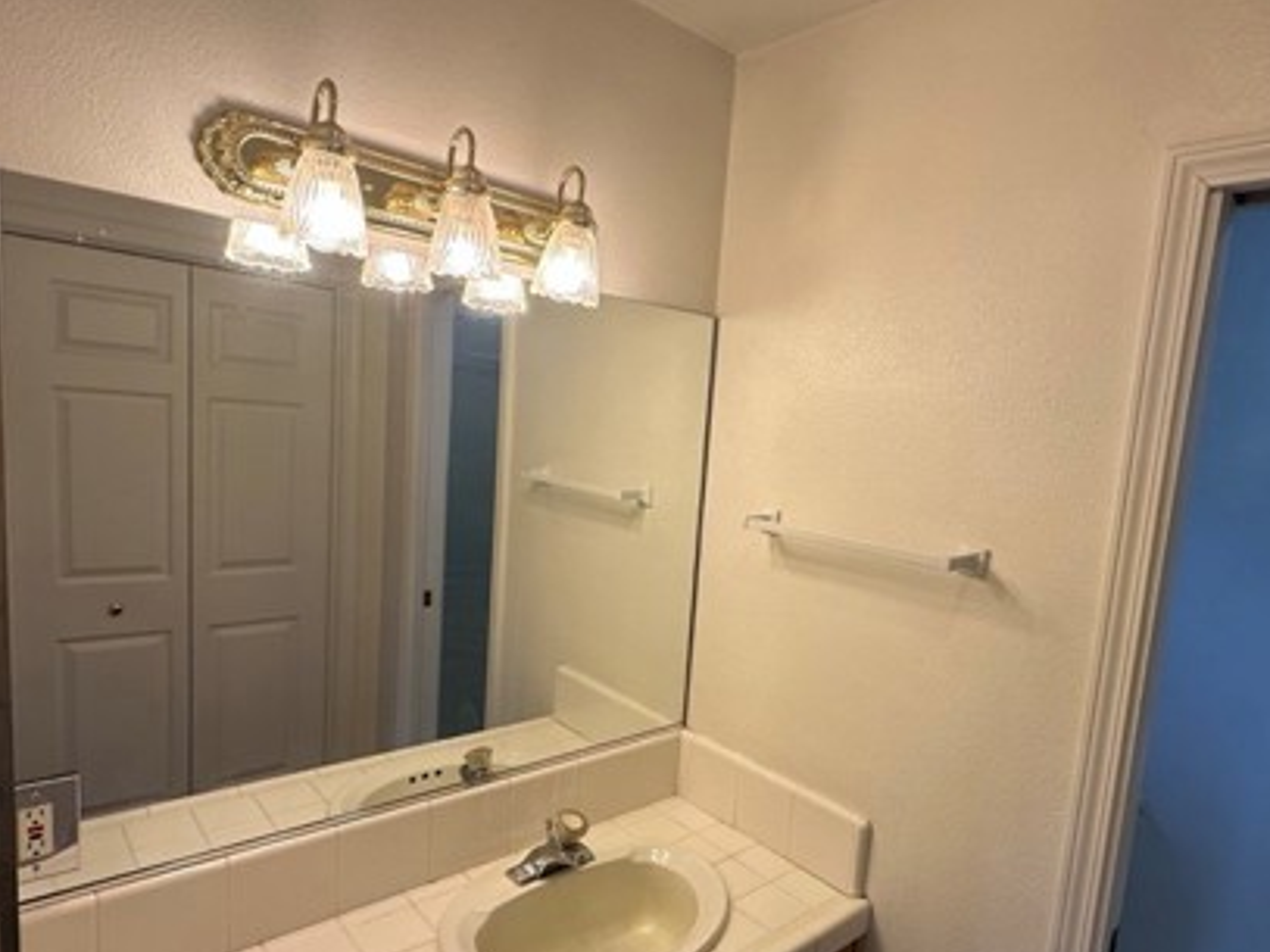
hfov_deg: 75.8
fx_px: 807
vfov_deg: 60.9
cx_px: 746
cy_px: 524
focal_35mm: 22
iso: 50
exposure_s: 1/120
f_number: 2.2
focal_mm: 2.22
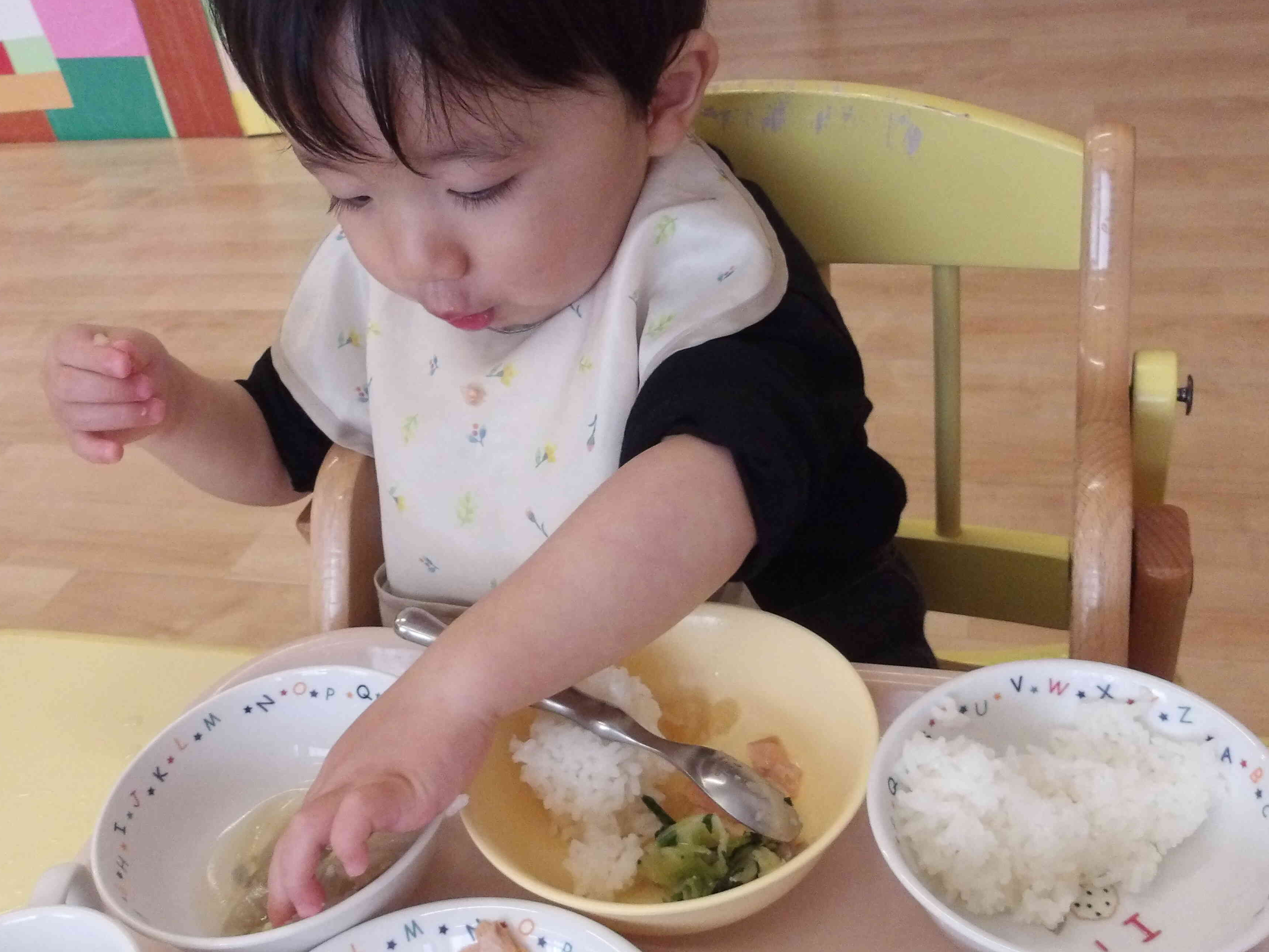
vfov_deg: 39.7
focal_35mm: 36
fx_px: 1320
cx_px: 607
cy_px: 462
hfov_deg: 51.3
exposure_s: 1/60
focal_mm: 4.9
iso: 812
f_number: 10.4
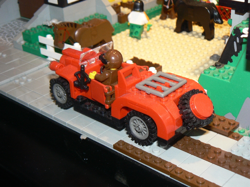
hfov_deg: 32.7
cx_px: 125
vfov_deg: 24.8
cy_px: 94
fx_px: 426
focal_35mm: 59
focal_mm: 9.8
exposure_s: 1/30
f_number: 3.2
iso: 100
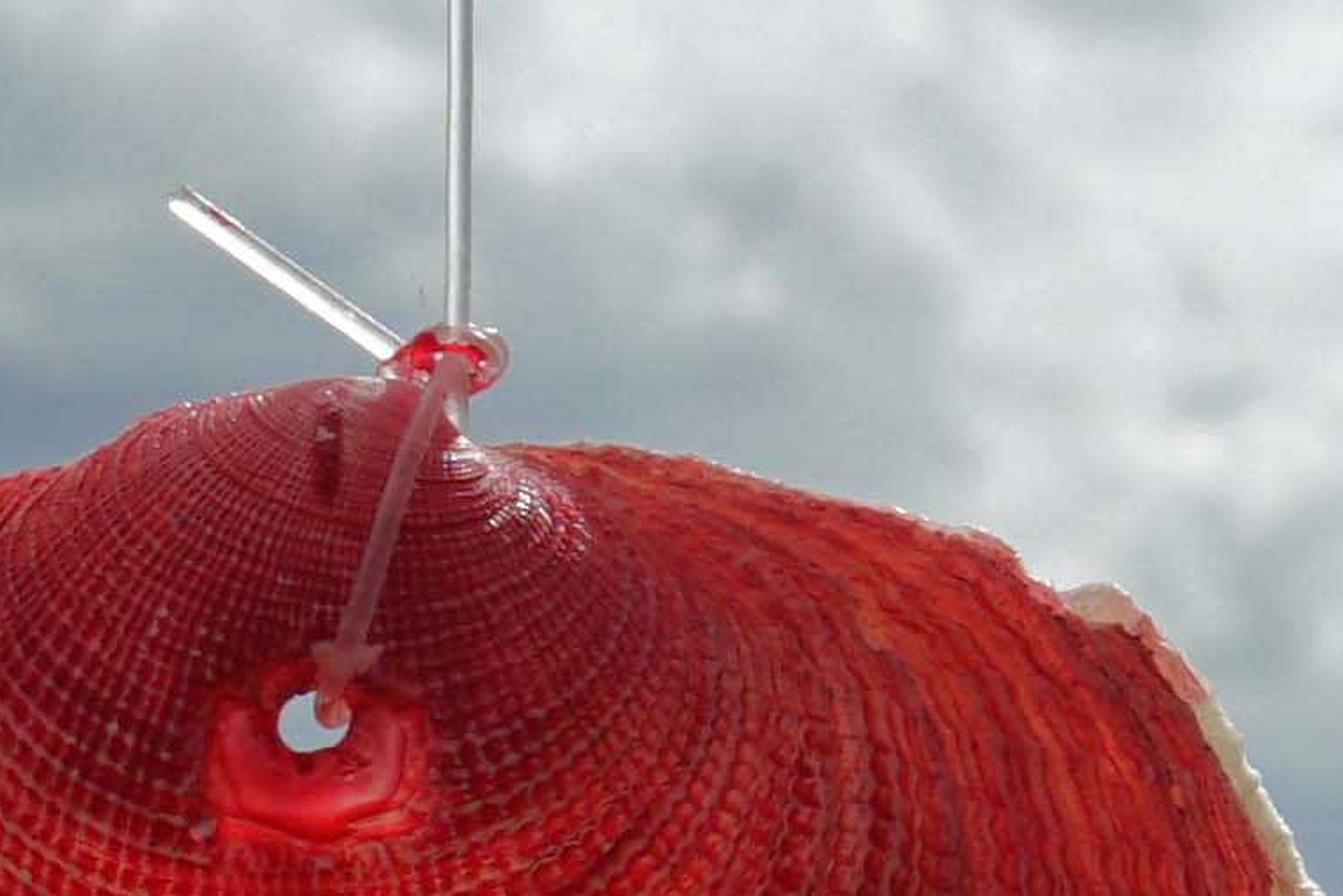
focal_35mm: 273
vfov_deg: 5.0
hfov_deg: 7.2
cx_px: 2810
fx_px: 10186
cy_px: 648
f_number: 9
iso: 100
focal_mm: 23
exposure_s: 1/640
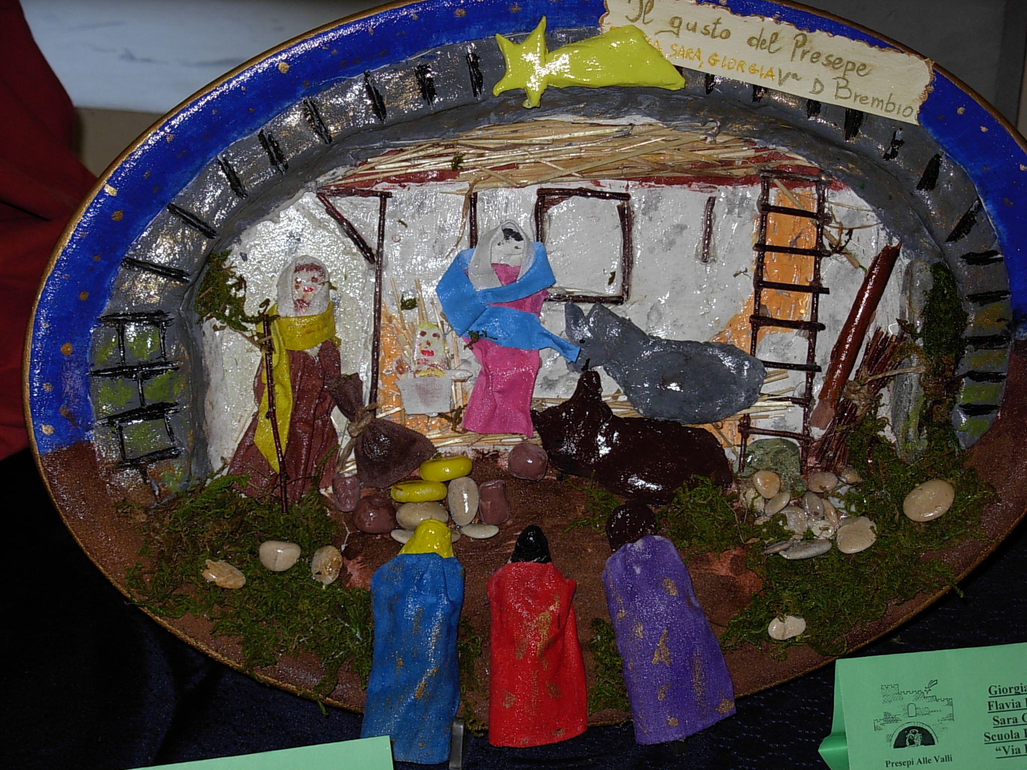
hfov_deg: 23.8
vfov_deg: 18.0
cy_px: 385
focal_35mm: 82
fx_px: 2433
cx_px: 514
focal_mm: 13.5
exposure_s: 1/45.2
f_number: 3.7
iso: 79
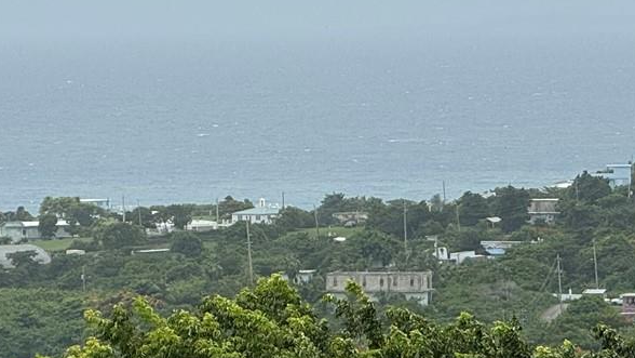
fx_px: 5995
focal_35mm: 356
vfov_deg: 3.4
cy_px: 154
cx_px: 28
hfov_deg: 6.0
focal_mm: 15.66
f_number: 2.8
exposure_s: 1/2525
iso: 50
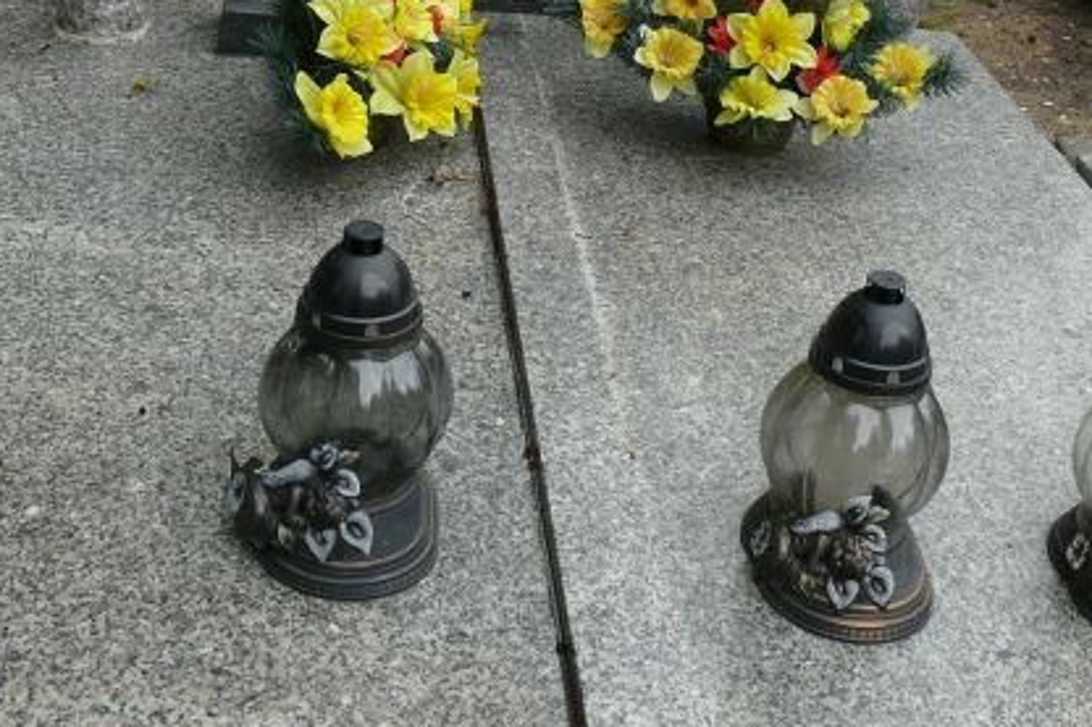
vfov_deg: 23.9
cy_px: 184
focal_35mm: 56
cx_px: 596
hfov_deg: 35.6
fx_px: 1698
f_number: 4
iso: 100
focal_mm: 7.4
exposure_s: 1/125
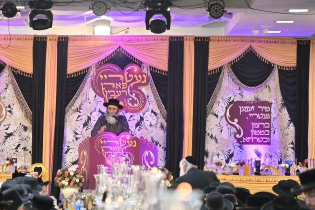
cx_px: 125
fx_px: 1706
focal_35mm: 195
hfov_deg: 10.5
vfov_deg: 7.0
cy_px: 151
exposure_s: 1/160
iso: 500
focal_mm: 120
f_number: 4
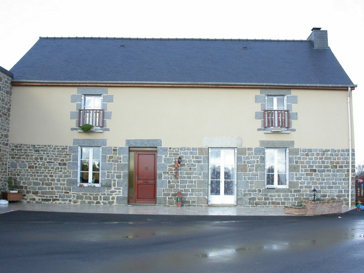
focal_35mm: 38
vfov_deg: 37.7
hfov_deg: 49.0
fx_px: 400
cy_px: 136
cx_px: 182
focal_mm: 7.85
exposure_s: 1/162
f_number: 4.7
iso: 100
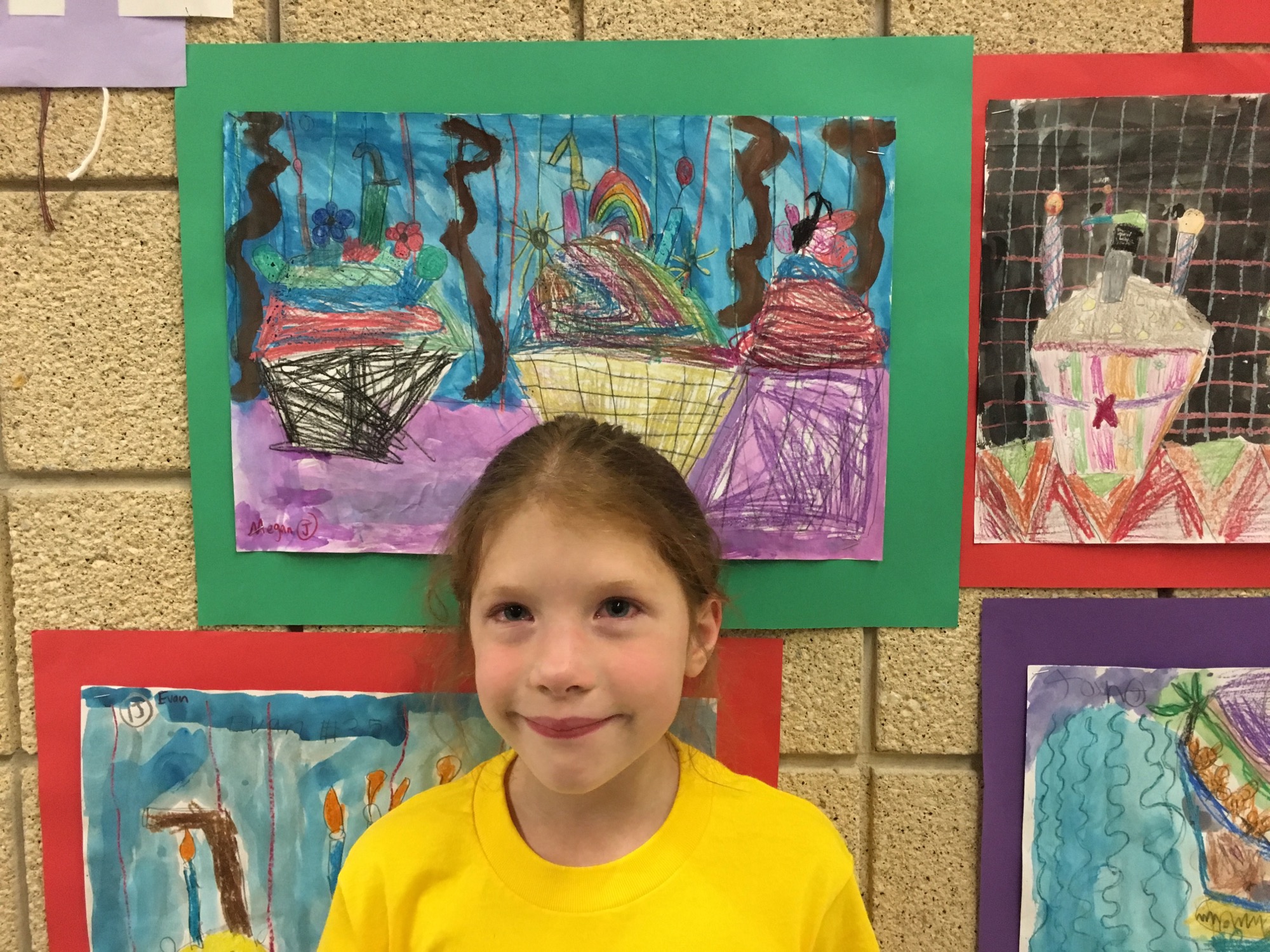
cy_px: 476
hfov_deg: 61.7
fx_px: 1064
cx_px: 635
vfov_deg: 48.2
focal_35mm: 29
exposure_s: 1/30
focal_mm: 4.15
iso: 200
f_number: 2.2
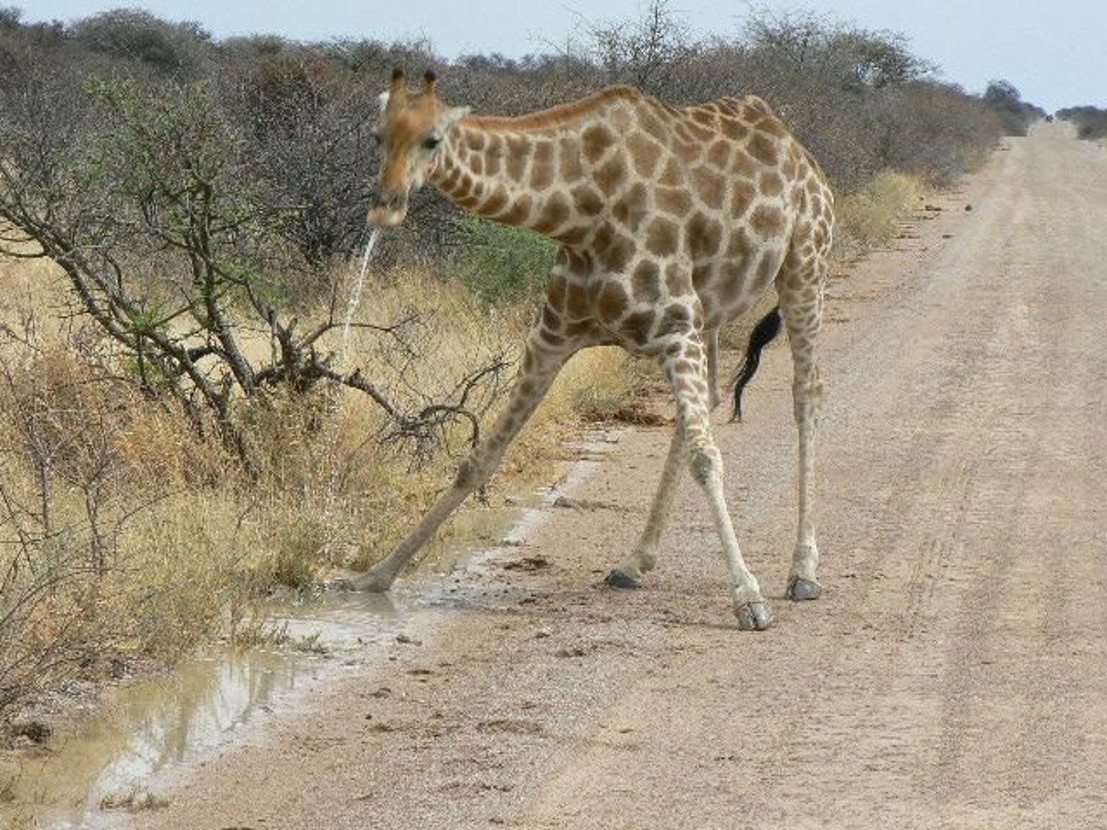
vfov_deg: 8.2
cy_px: 415
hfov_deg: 10.9
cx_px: 554
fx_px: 5820
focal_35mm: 182
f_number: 5.6
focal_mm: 30.4
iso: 80
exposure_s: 1/320
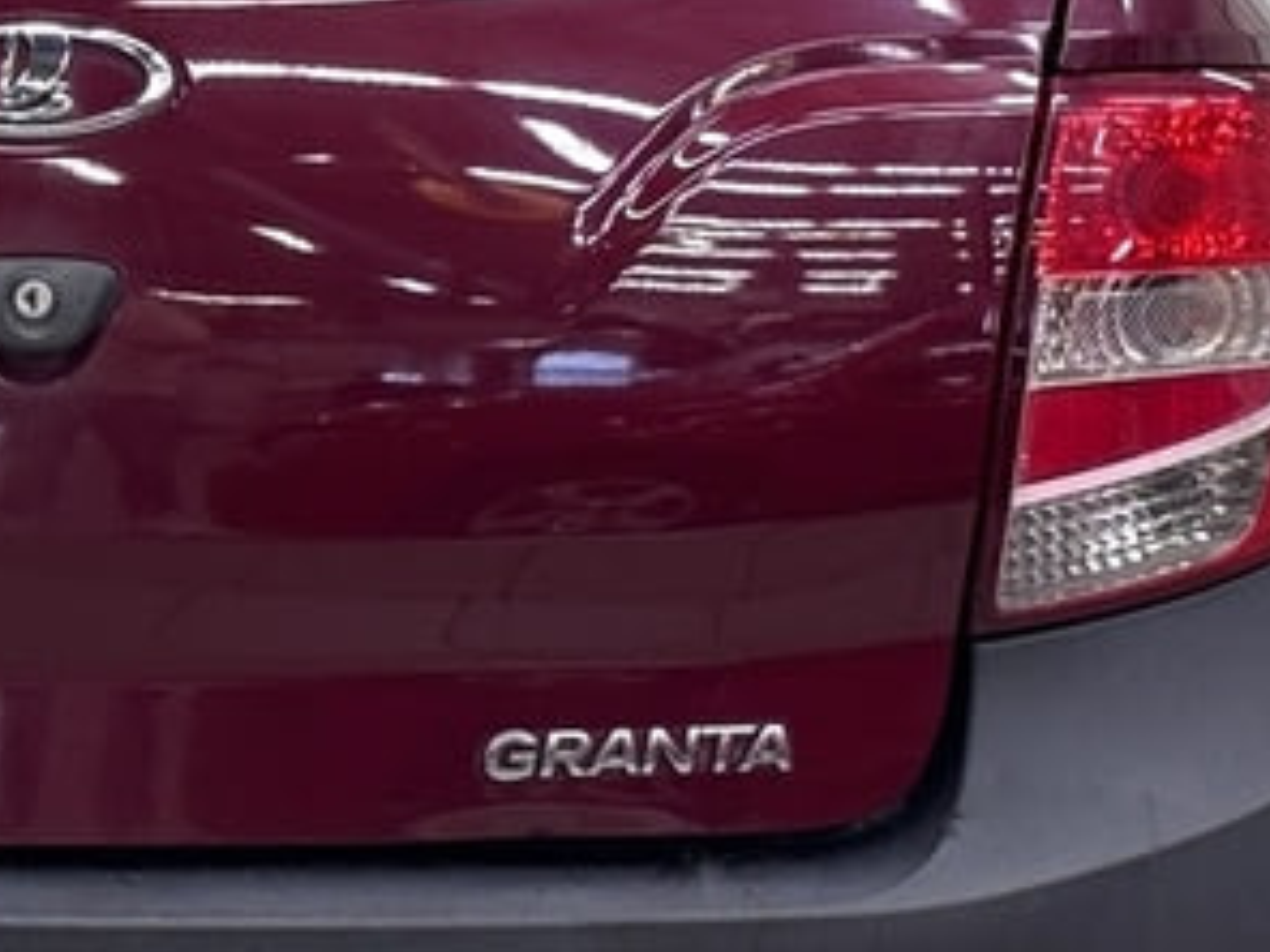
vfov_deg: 9.4
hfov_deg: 12.4
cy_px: 448
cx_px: 13
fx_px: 5797
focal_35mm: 158
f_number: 1.6
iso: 64
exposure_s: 1/50
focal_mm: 5.96
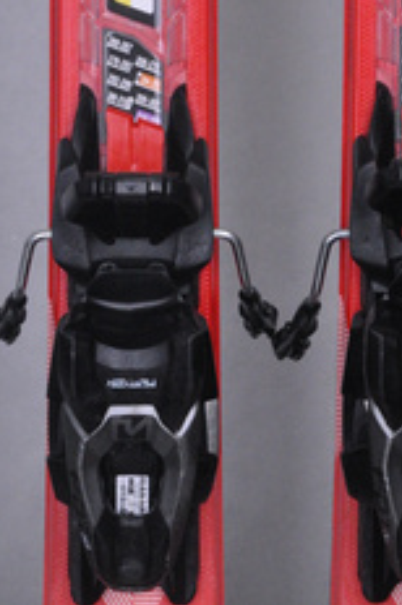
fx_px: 3914
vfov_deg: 8.8
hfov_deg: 5.9
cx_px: 275
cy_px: 21
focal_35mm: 233
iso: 3200
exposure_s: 1/125
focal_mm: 80
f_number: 9.5
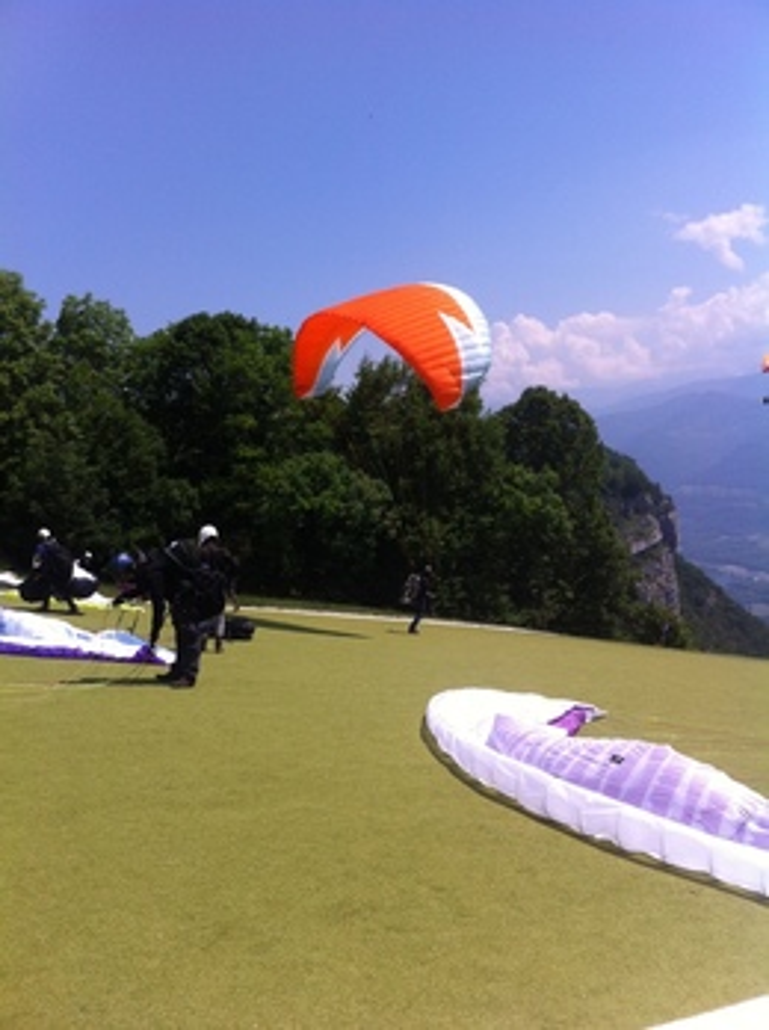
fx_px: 1039
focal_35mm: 35
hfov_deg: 40.6
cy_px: 515
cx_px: 384
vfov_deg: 52.7
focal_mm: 3.85
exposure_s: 1/1774
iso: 80
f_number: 2.8
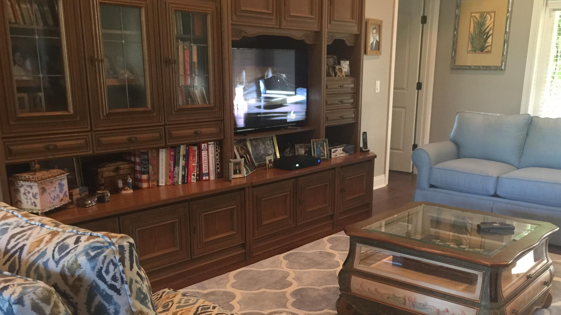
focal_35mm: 38
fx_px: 565
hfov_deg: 52.6
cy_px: 237
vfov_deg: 30.7
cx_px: 318
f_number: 2.2
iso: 125
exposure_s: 1/8
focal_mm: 4.15
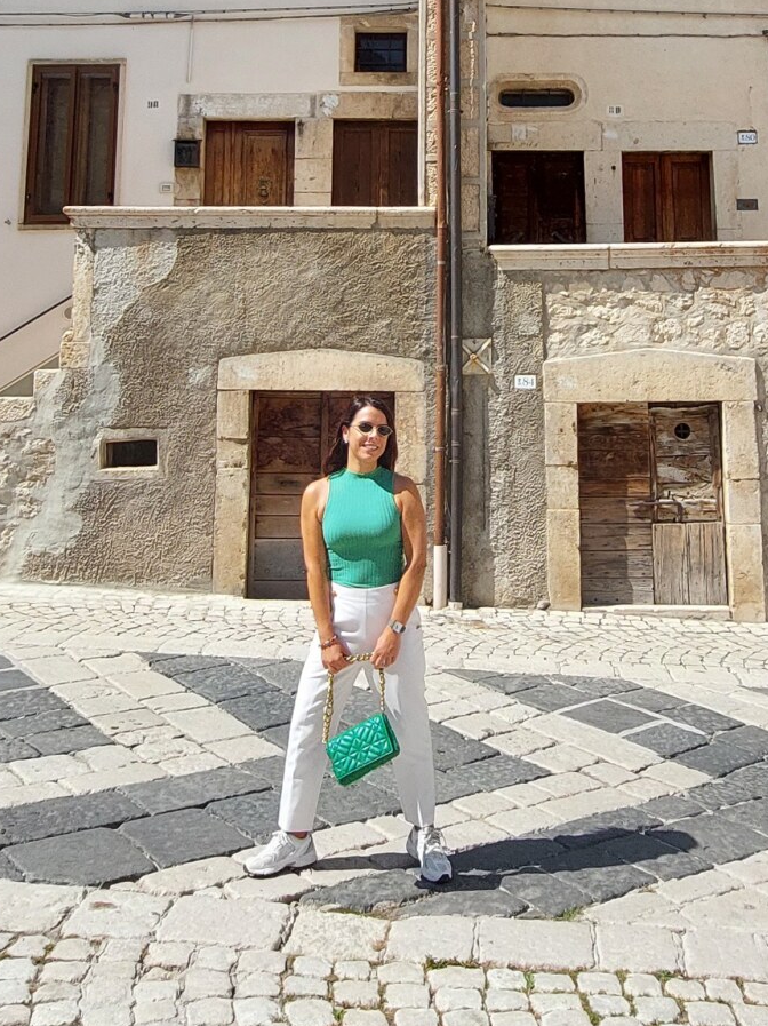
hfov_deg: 48.2
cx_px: 385
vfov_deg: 57.9
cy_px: 234
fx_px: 858
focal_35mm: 29
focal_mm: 1.74
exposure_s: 1/2000
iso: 50
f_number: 2.2
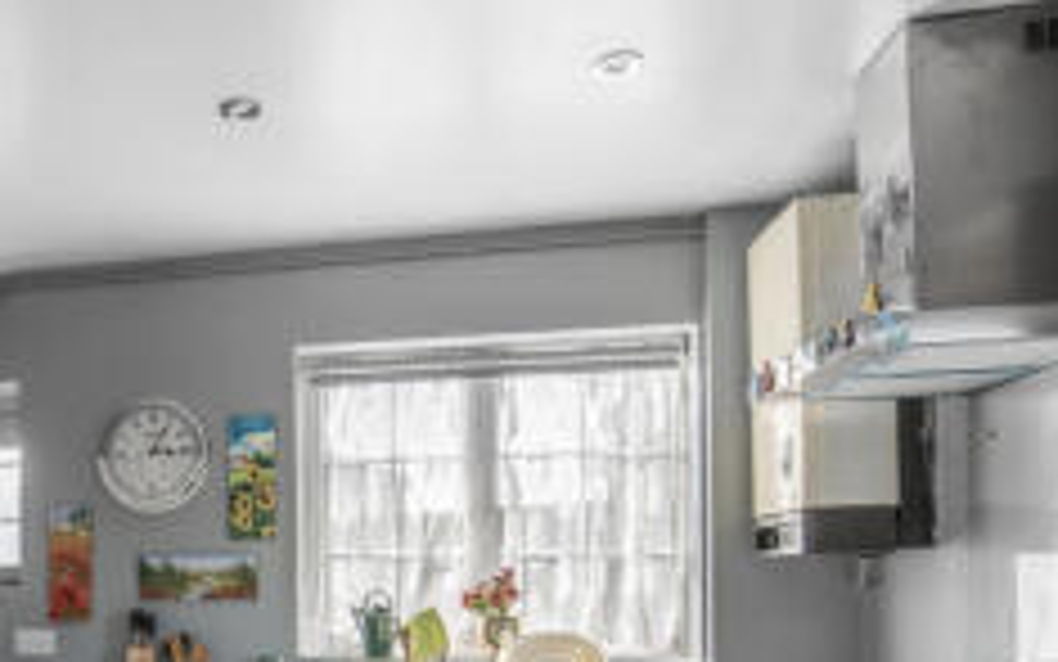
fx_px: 952
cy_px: 601
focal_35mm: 33
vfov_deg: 35.9
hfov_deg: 53.1
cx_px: 167
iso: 800
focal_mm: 16
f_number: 8
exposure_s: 1/30
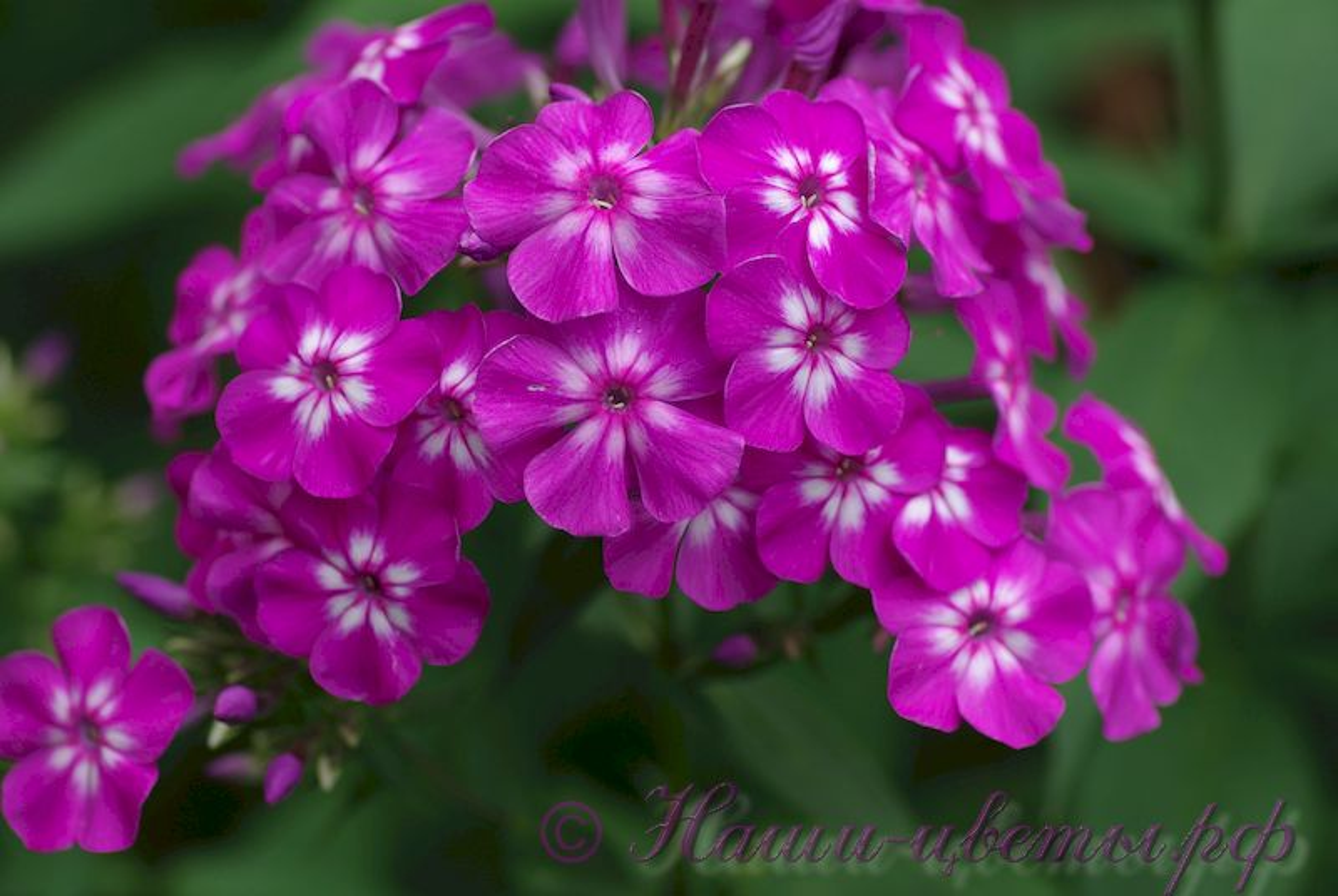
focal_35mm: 150
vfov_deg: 9.2
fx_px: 5583
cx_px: 669
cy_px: 448
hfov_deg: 13.7
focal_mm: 100
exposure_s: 1/180
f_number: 4
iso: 100
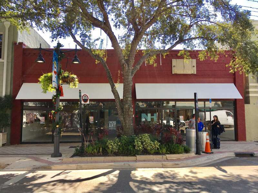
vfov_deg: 48.2
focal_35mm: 29
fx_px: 216
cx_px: 129
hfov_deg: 61.7
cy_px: 96
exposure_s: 1/506
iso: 25
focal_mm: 4.15
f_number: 2.2
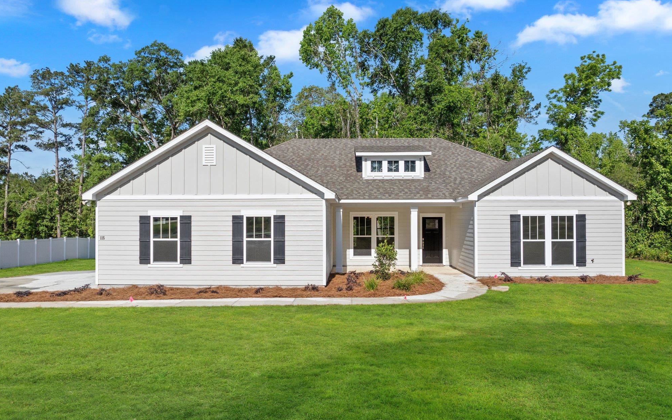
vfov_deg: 47.6
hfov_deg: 70.4
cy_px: 219
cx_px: 336
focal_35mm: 26
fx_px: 476
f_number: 2.8
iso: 140
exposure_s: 1/3200
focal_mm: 12.29
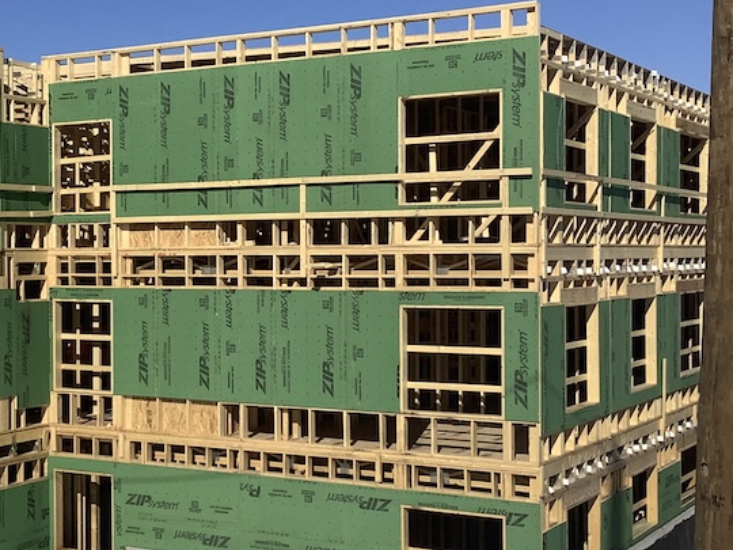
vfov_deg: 23.6
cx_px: 255
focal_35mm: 62
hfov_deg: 31.0
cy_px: 265
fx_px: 1313
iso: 25
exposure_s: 1/3135
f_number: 2.4
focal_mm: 3.3
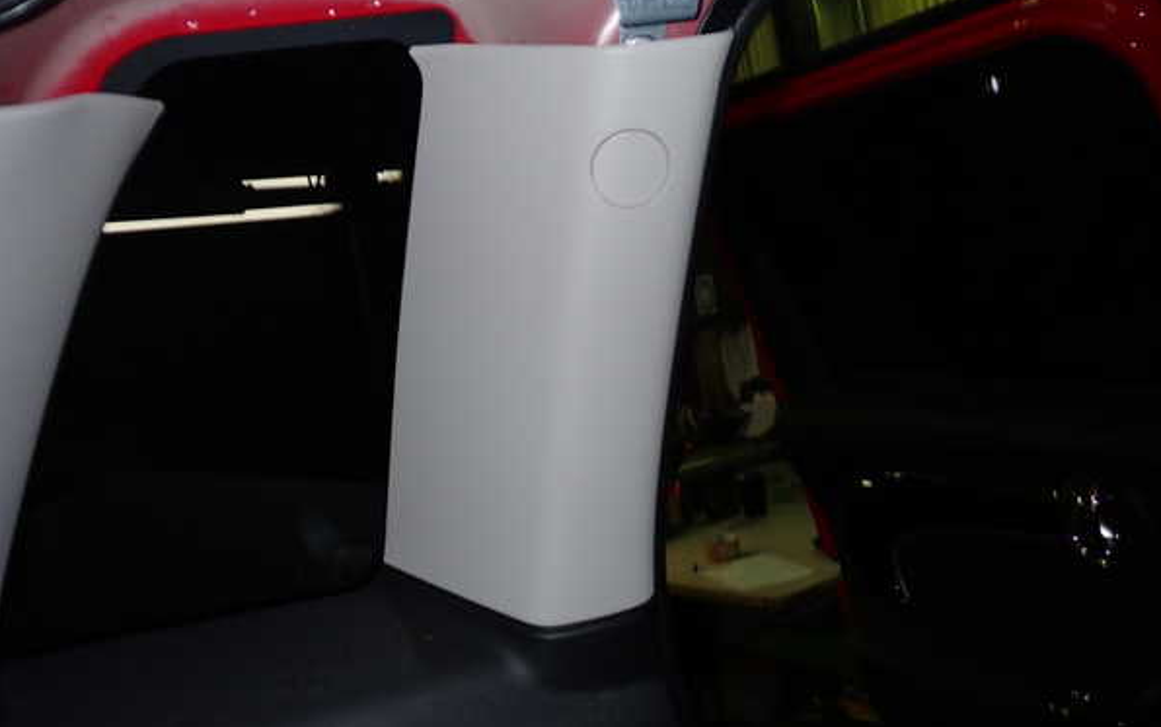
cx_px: 580
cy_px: 349
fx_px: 1013
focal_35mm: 32
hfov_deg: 59.6
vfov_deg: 39.5
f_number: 6.3
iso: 200
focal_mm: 5.4
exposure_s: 1/30
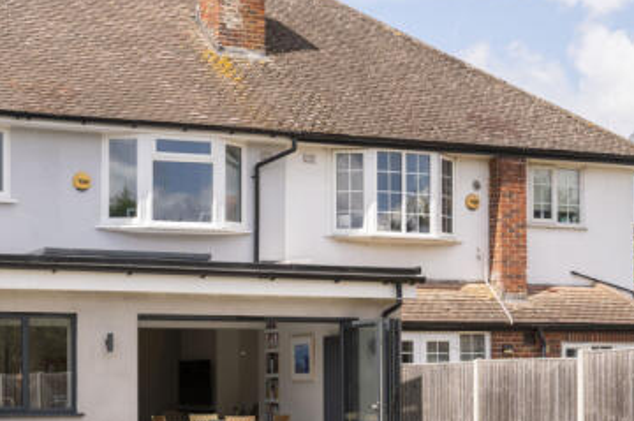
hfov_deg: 26.8
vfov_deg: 18.1
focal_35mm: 74
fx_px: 1301
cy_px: 367
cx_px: 109
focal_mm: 26
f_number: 8
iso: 200
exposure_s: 1/320
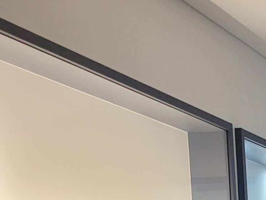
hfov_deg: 15.6
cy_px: 379
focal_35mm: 112
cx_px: 448
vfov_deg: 12.0
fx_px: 861
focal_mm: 5.4
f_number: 1.8
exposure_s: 1/60
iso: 250
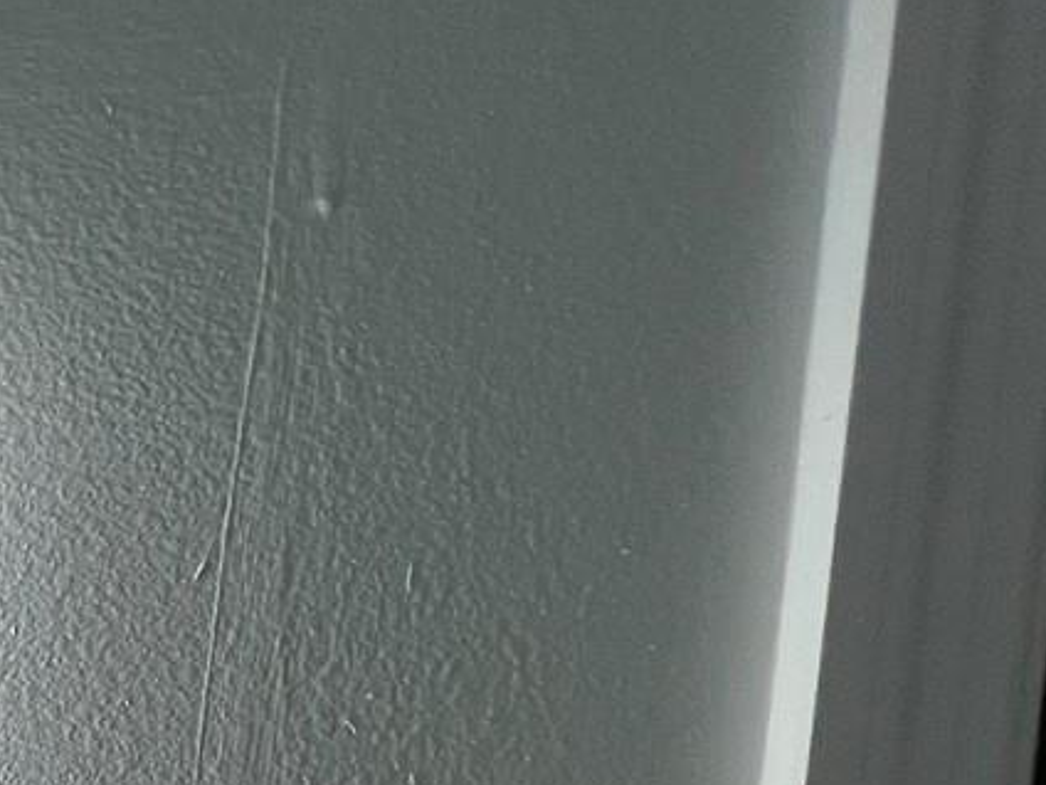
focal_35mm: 49
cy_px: 1234
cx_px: -849
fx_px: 1481
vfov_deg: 22.9
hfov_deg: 22.2
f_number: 1.8
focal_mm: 1.57
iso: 40
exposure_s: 1/128
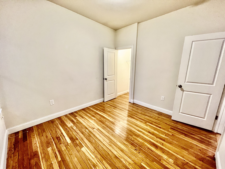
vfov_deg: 89.9
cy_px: 84
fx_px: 84
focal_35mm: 13
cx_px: 112
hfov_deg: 106.2
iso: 320
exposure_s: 1/60
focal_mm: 1.57
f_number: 1.8
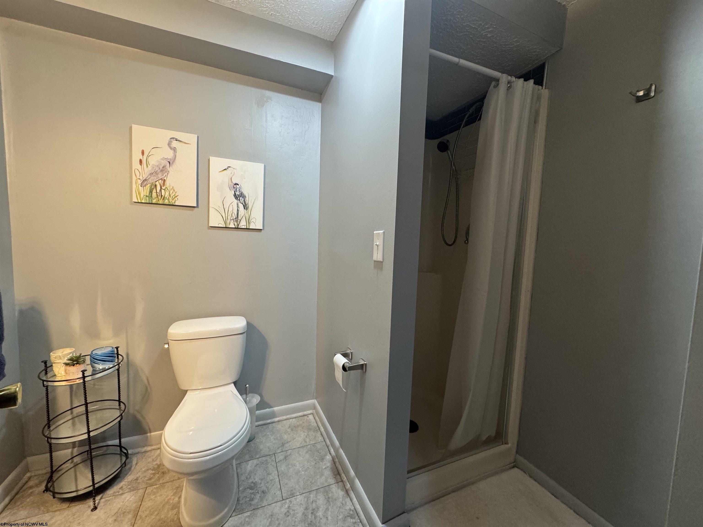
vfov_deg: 85.7
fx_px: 284
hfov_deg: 102.1
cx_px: 352
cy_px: 264
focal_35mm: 14
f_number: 2.2
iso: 250
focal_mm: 2.22
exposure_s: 1/60
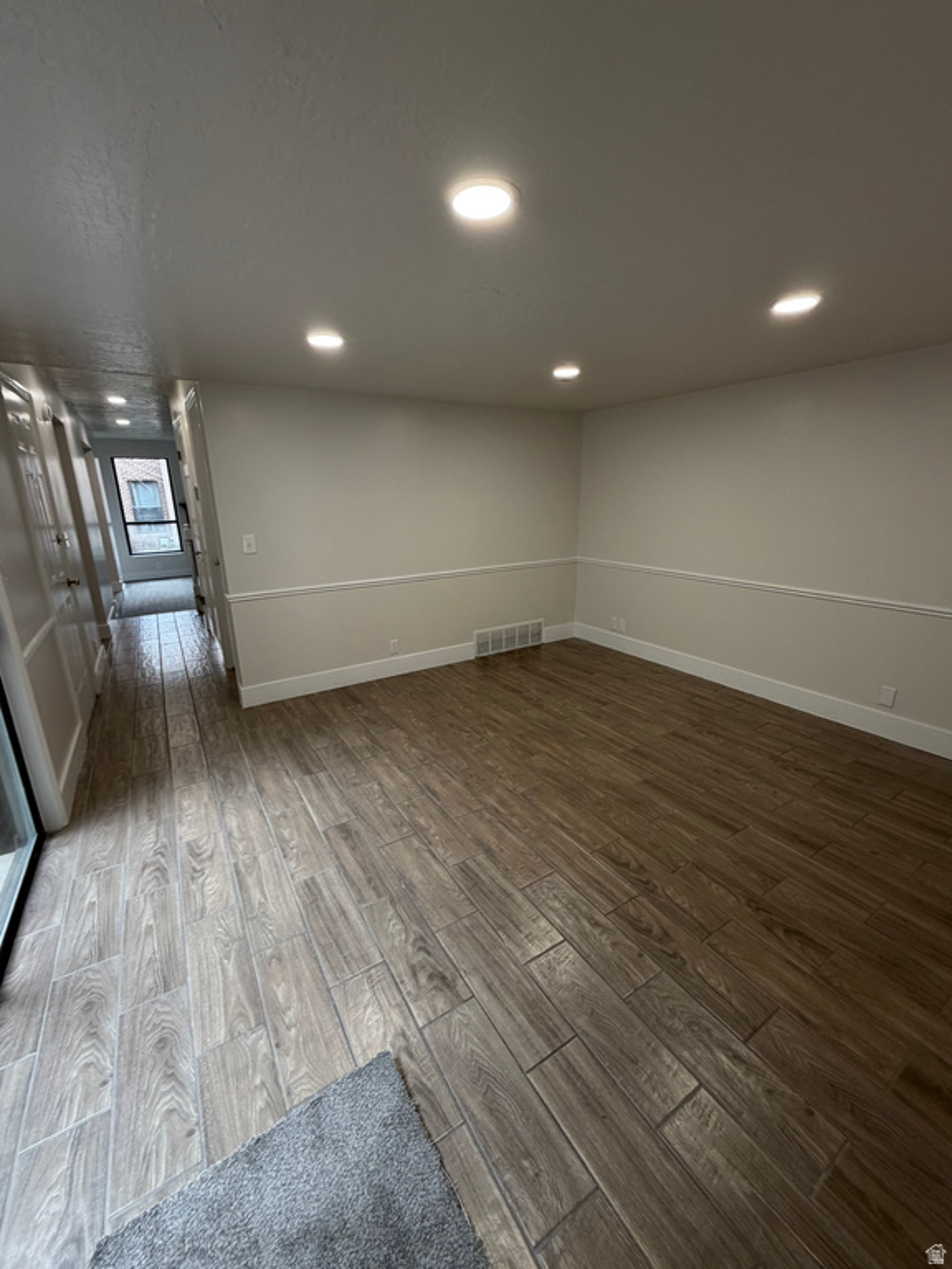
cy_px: 634
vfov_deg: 102.1
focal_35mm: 14
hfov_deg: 85.7
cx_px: 476
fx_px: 513
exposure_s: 1/120
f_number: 2.2
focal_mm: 2.22
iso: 100
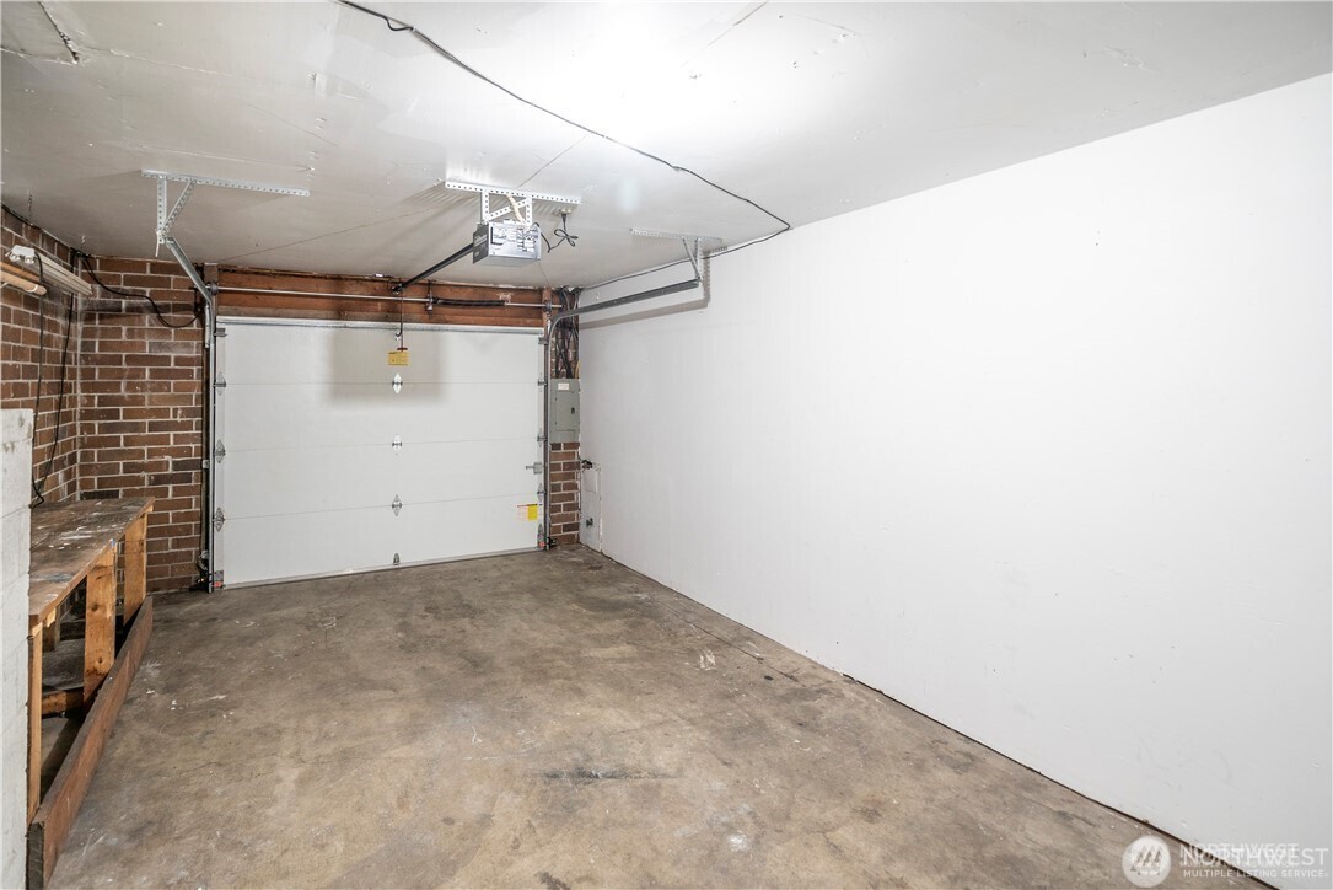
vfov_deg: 73.8
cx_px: 666
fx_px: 593
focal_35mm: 16
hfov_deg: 96.7
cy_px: 445
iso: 400
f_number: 5
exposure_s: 1/4
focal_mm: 16
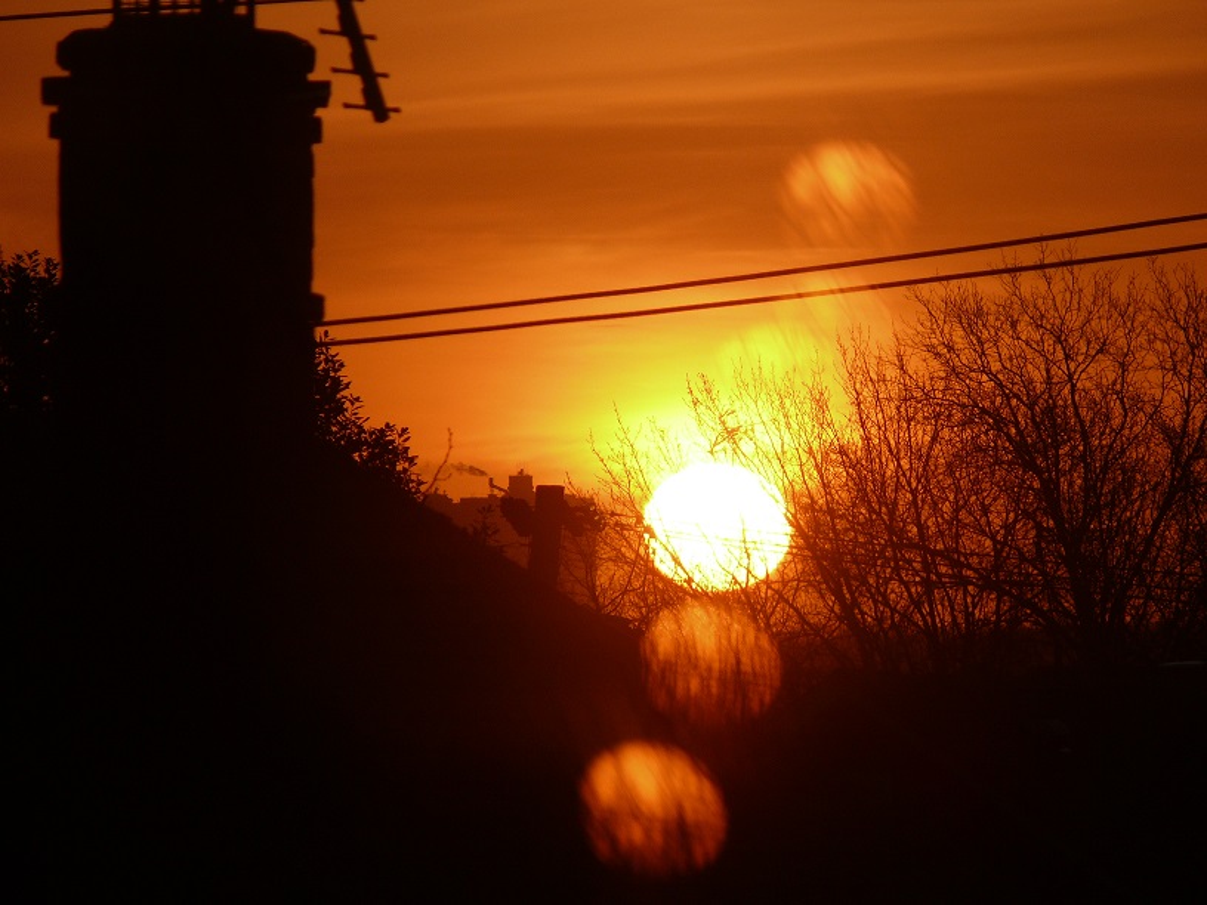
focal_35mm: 469
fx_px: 16353
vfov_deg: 3.2
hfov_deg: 4.2
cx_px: 604
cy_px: 452
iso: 100
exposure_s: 1/1000
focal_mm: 88.8
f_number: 5.6
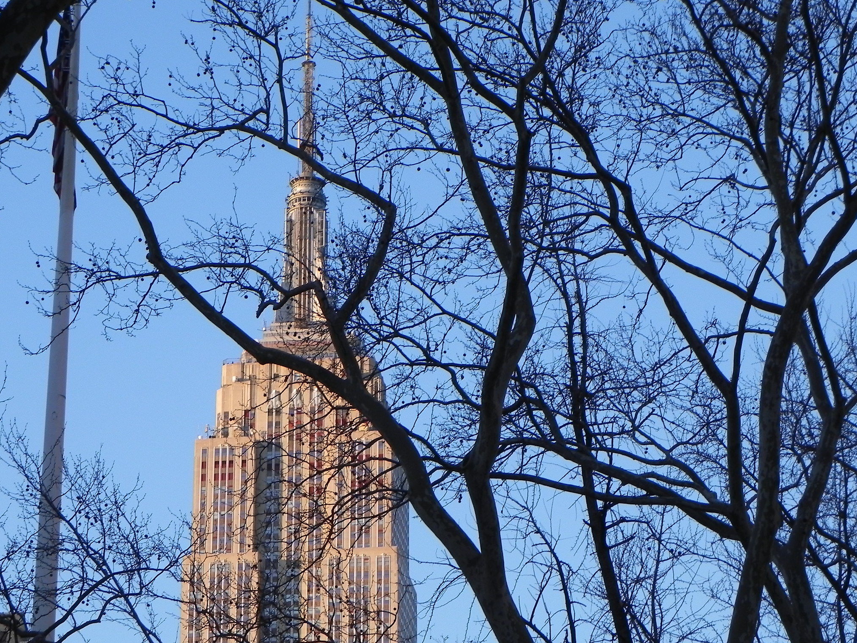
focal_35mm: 125
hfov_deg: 15.8
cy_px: 376
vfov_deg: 11.9
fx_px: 3095
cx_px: 360
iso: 160
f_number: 5
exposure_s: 1/163
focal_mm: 18.8
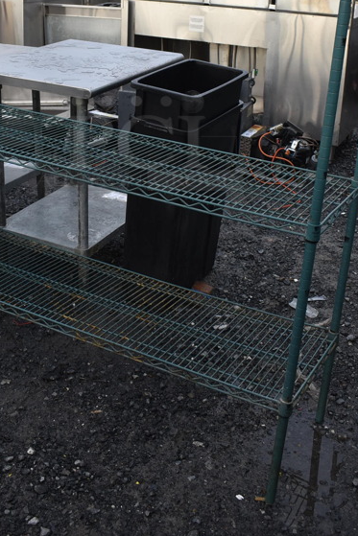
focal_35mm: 49
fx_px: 730
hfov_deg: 27.5
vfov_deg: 39.4
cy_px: 140
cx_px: 136
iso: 220
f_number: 5.6
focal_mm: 20
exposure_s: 1/250
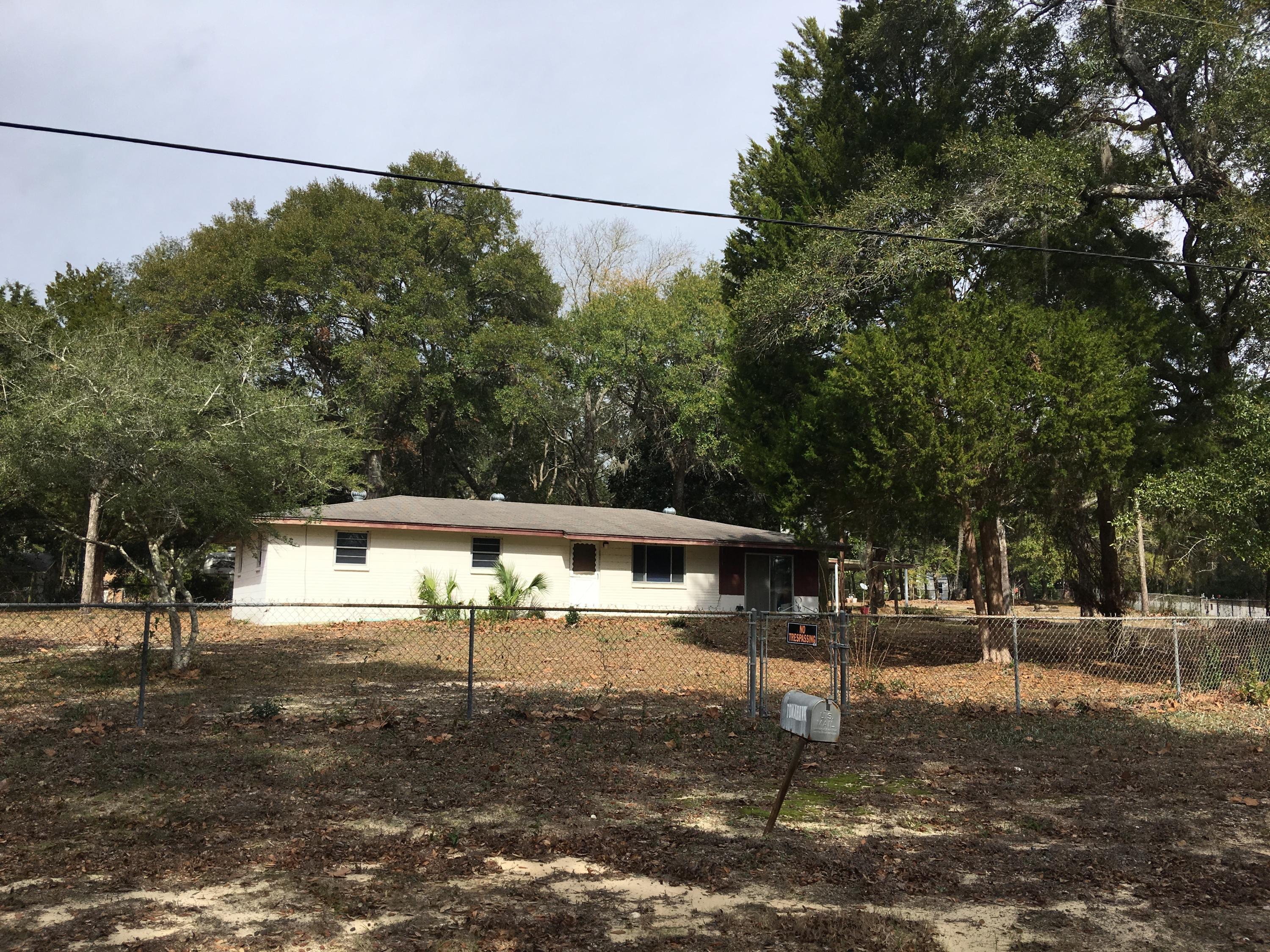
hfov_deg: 61.7
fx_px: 1064
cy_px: 476
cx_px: 635
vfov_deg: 48.2
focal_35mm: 29
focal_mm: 4.15
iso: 25
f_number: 2.2
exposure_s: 1/1832
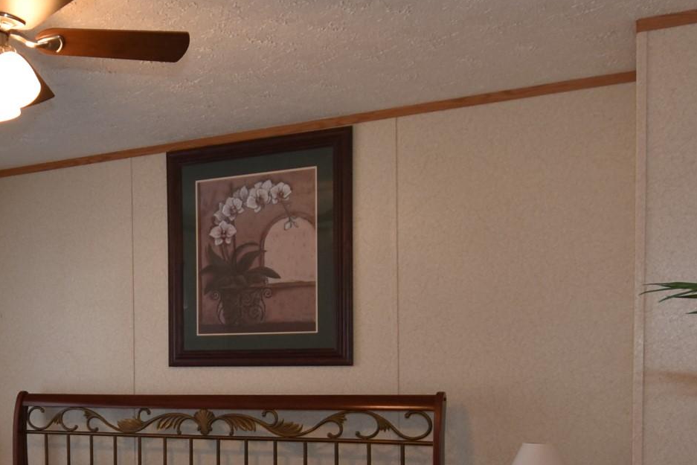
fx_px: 929
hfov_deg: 37.3
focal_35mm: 48
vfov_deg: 27.6
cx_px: 18
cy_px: 365
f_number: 4
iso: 280
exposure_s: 1/60
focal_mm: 10
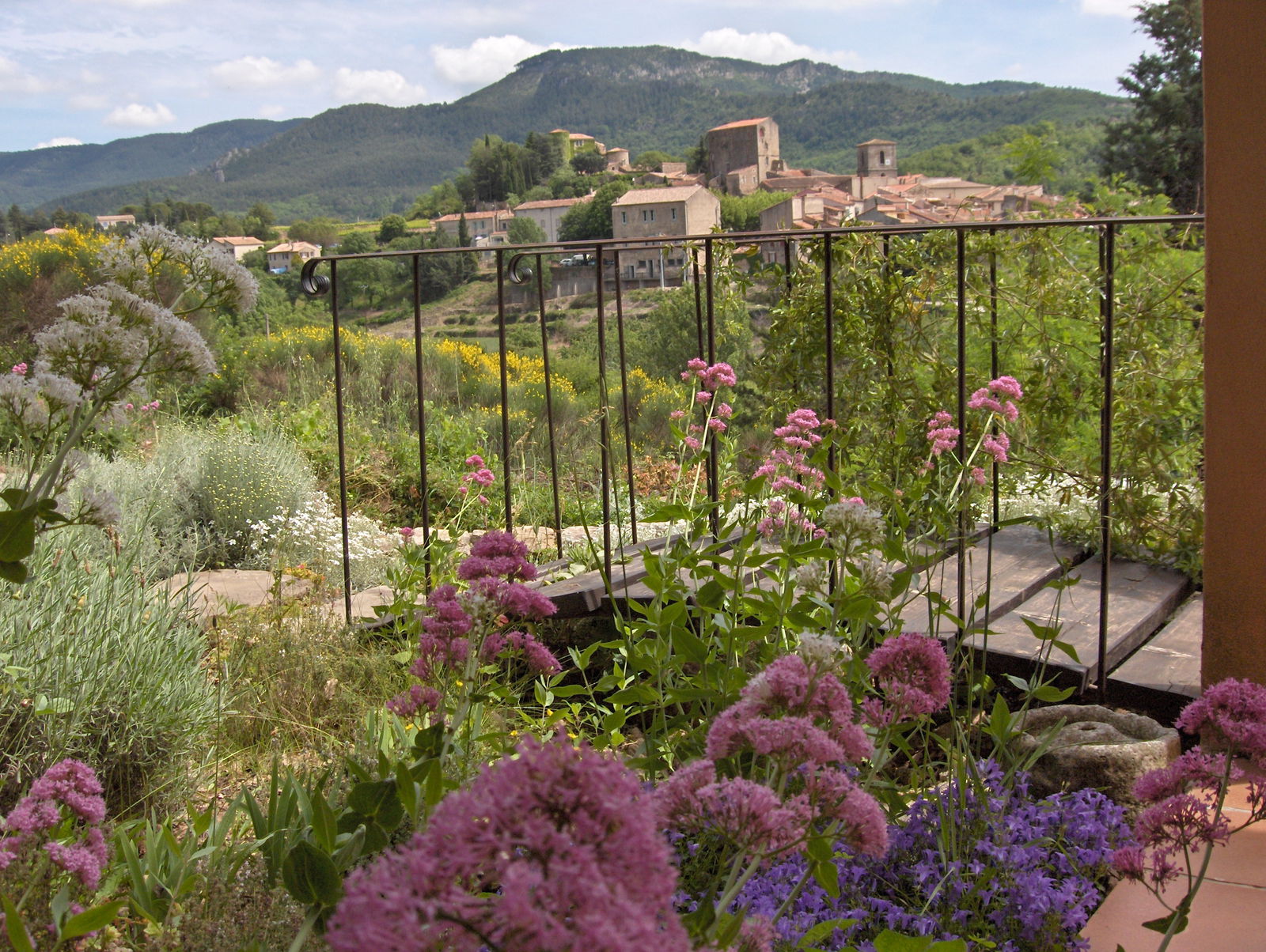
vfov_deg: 36.9
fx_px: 1428
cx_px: 633
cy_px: 476
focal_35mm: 39
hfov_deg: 47.8
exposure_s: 1/524
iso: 100
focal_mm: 8
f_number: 4.8
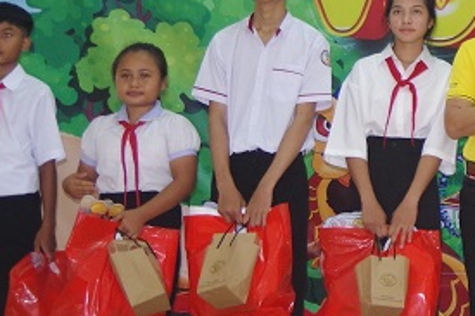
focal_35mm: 157
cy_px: -2
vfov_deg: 8.7
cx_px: 860
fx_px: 2070
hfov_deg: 12.0
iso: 800
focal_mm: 24
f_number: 4
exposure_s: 1/60
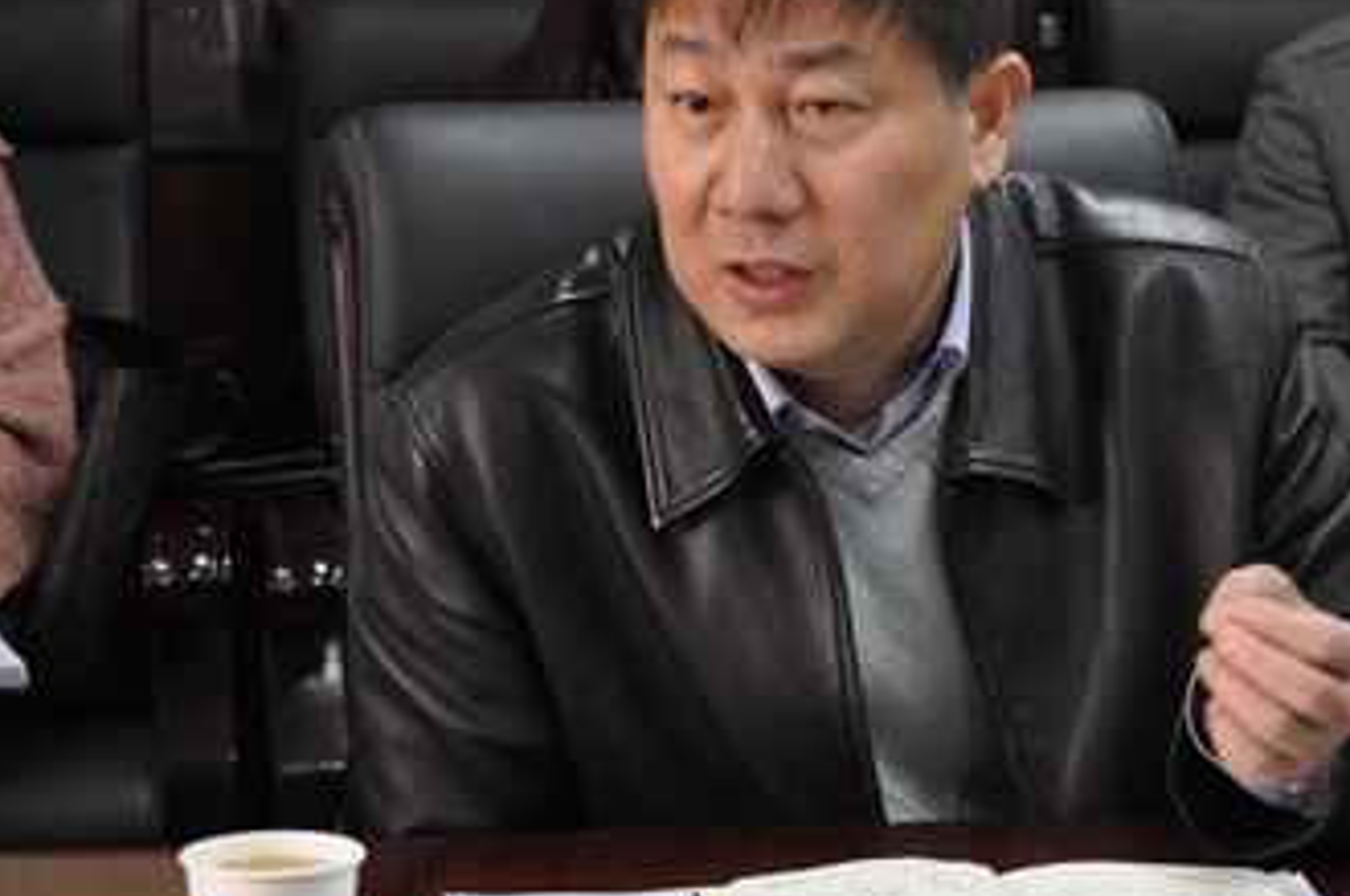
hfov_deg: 15.7
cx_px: 773
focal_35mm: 131
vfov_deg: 10.4
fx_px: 4904
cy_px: 256
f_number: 4.8
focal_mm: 45
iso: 720
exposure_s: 1/15
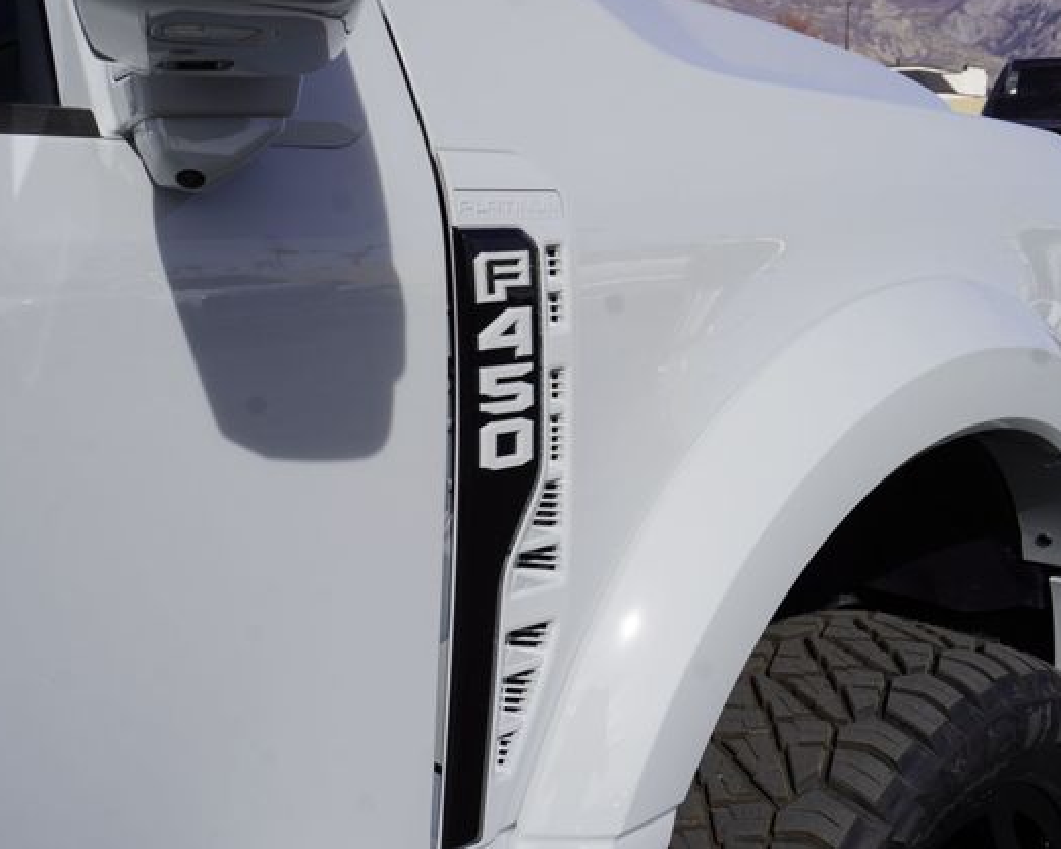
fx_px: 1413
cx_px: 560
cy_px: 426
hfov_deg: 41.1
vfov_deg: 33.4
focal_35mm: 45
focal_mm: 26
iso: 100
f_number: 11
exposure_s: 1/250
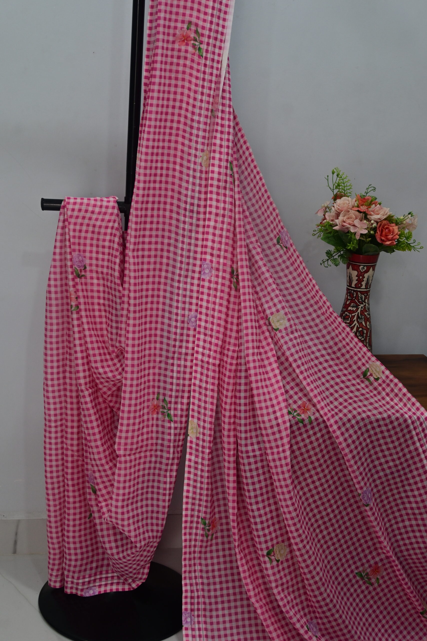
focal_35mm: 51
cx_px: 214
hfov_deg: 26.5
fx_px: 907
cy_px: 320
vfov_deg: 38.9
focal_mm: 34
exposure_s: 1/50
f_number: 5.6
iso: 450
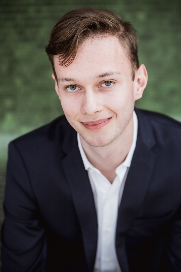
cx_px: 90
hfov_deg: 9.8
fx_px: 1056
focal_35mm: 140
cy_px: 136
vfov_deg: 14.7
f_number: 3.2
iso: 1600
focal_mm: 140
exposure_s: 1/1600
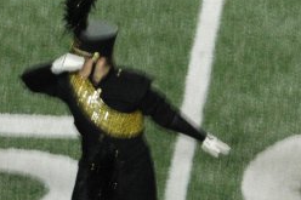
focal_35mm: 1017
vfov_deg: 1.4
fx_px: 8497
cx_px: 127
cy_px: 135
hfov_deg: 2.0
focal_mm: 210
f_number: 5.6
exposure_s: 1/60
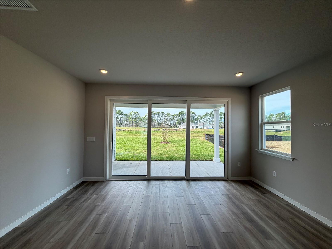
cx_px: 166
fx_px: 134
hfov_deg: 102.1
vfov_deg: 85.7
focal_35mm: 14
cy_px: 124
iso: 40
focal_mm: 2.22
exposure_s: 1/157
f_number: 2.2
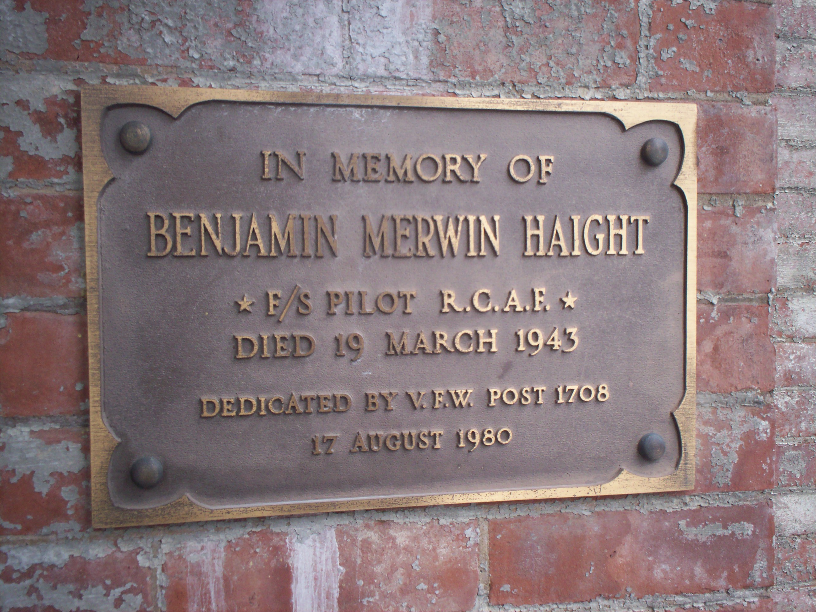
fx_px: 849
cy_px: 306
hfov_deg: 51.4
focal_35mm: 36
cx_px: 408
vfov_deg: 39.7
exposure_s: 1/96.9
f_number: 4.5
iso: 100
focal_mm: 6
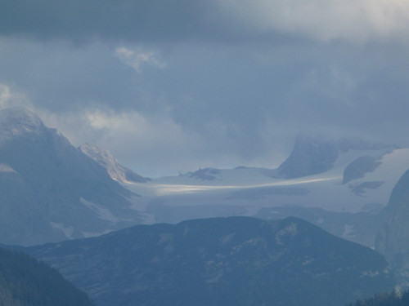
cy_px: 153
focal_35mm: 423
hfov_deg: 4.7
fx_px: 4998
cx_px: 204
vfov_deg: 3.5
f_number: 5.9
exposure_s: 1/640
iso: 100
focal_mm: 68.8
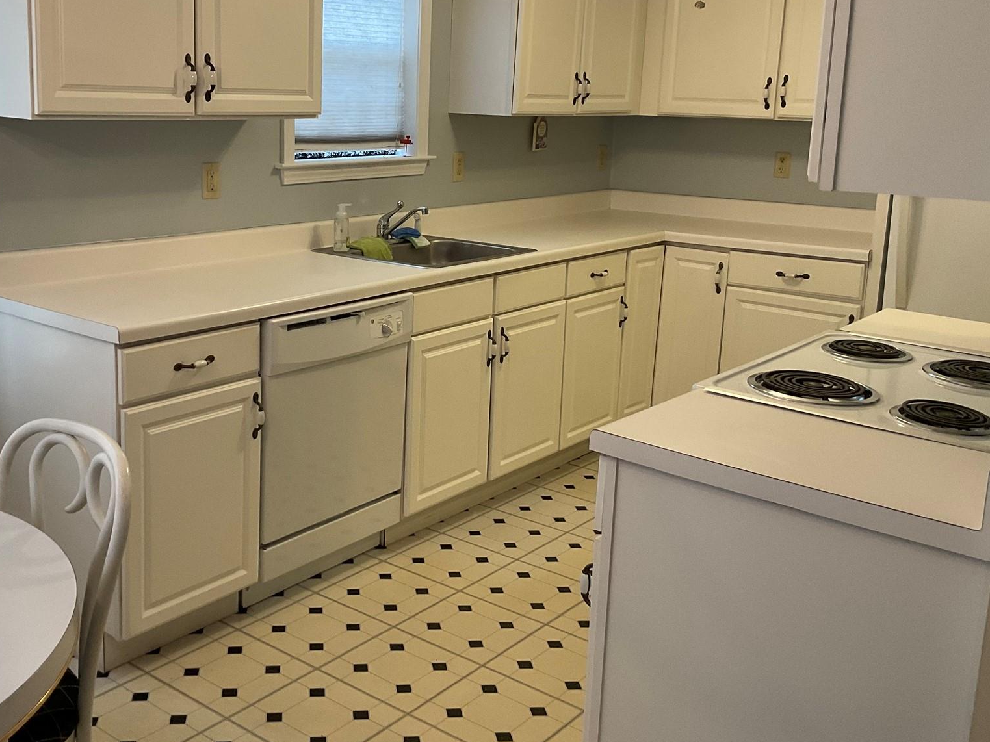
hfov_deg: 47.7
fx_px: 1115
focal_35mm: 39
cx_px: 409
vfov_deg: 36.7
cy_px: 305
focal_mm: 3
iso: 64
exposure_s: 1/60
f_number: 1.8
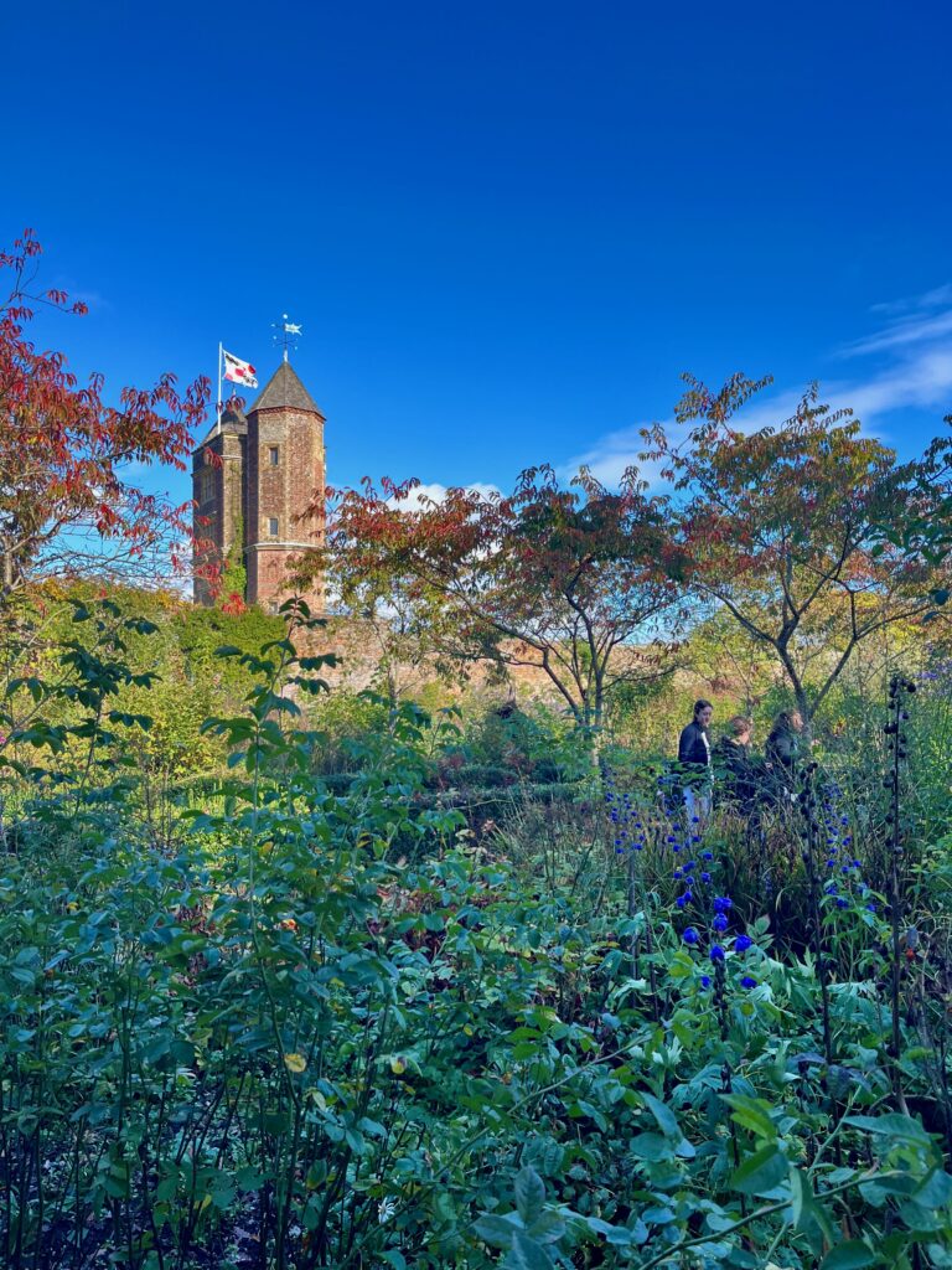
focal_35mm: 26
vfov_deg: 67.3
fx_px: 953
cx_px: 476
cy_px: 635
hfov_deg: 53.1
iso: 50
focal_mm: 5.1
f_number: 1.6
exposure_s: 1/520
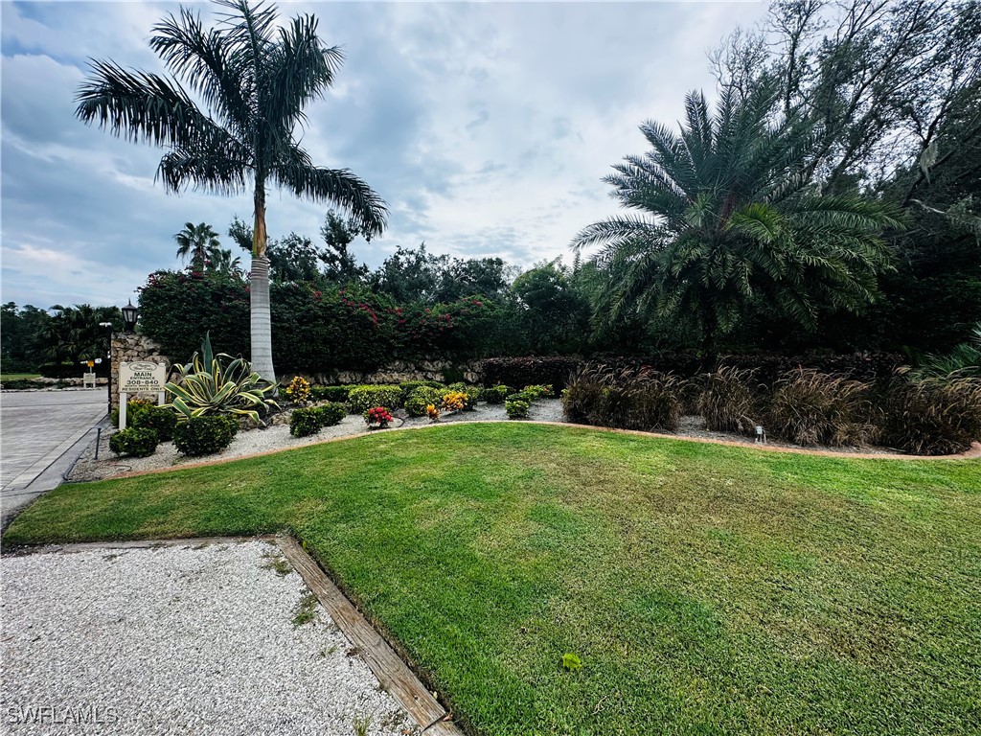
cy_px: 368
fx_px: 397
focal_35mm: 14
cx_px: 490
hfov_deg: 102.1
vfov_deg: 85.7
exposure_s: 1/509
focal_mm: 2.22
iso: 40
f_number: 2.2
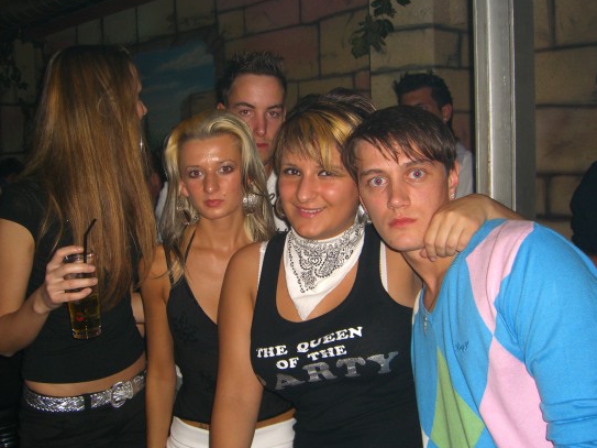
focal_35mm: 42
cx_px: 278
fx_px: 724
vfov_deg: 34.3
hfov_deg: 44.8
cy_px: 219
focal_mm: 7.9
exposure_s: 1/60
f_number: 2.8
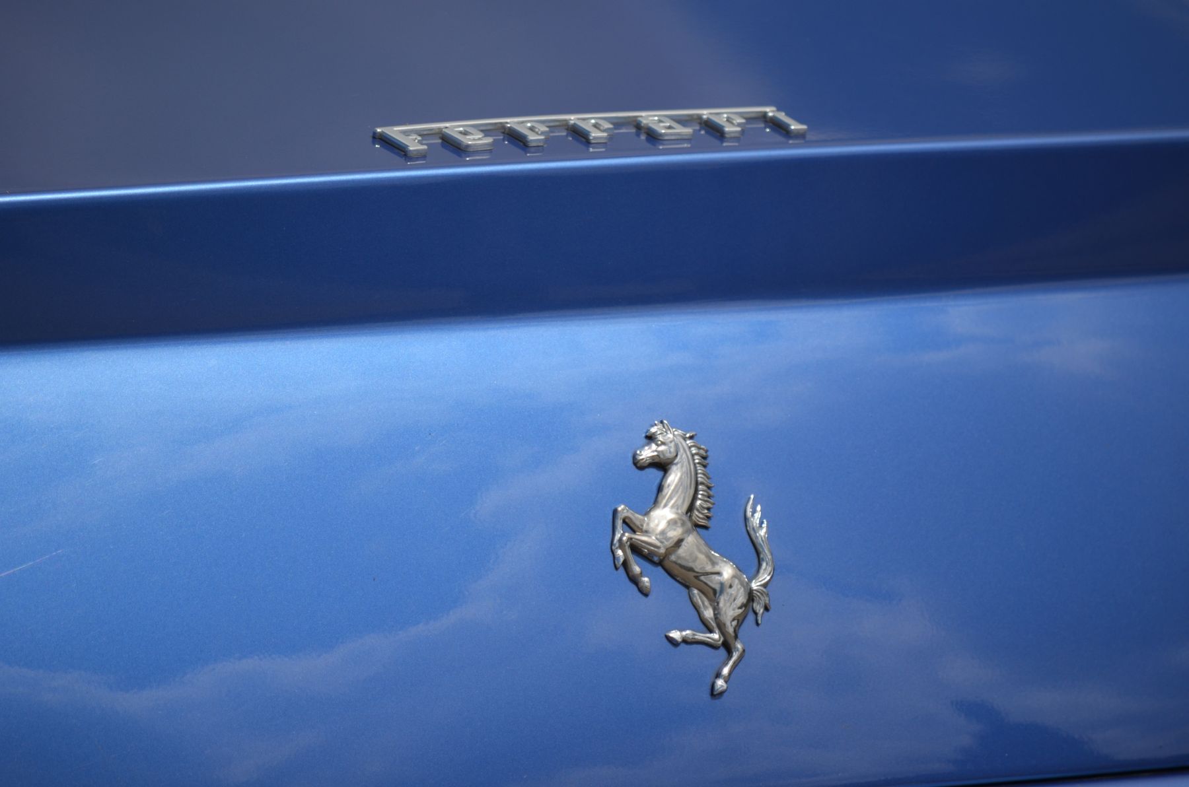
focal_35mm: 450
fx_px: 14831
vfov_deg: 3.0
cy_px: 394
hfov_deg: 4.6
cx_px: 594
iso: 200
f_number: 5.6
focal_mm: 300
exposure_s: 1/2000
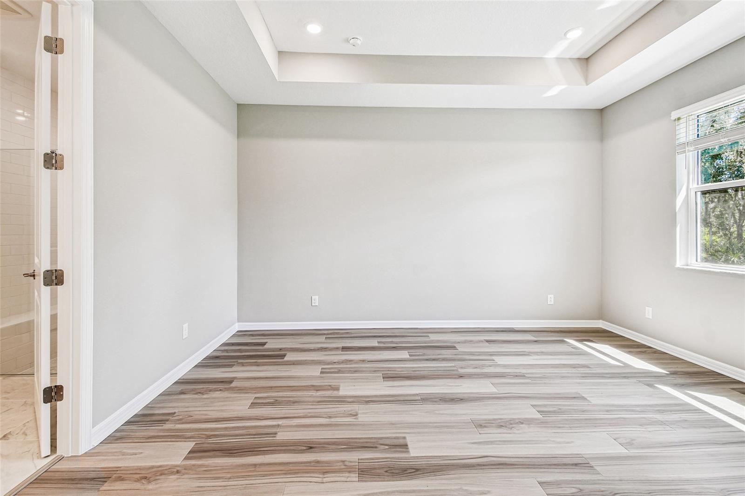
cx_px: 372
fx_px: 310
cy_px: 248
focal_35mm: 15
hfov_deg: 100.4
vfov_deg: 77.3
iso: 100
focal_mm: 10
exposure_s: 1/15
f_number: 7.1
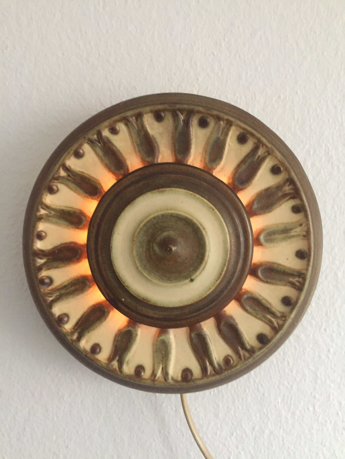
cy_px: 230
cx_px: 172
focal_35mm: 29
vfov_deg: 61.7
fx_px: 385
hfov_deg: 48.2
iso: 400
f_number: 2.2
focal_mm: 4.15
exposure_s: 1/17
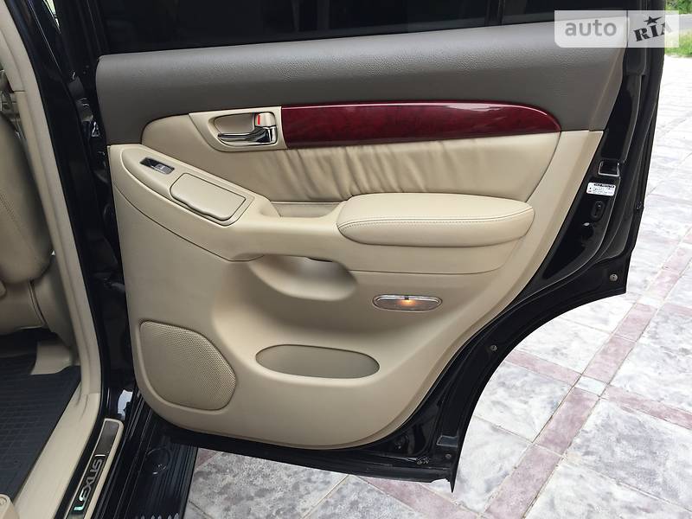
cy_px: 260
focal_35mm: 29
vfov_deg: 48.2
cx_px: 346
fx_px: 580
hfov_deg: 61.7
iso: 32
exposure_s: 1/114
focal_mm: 4.2
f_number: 2.2
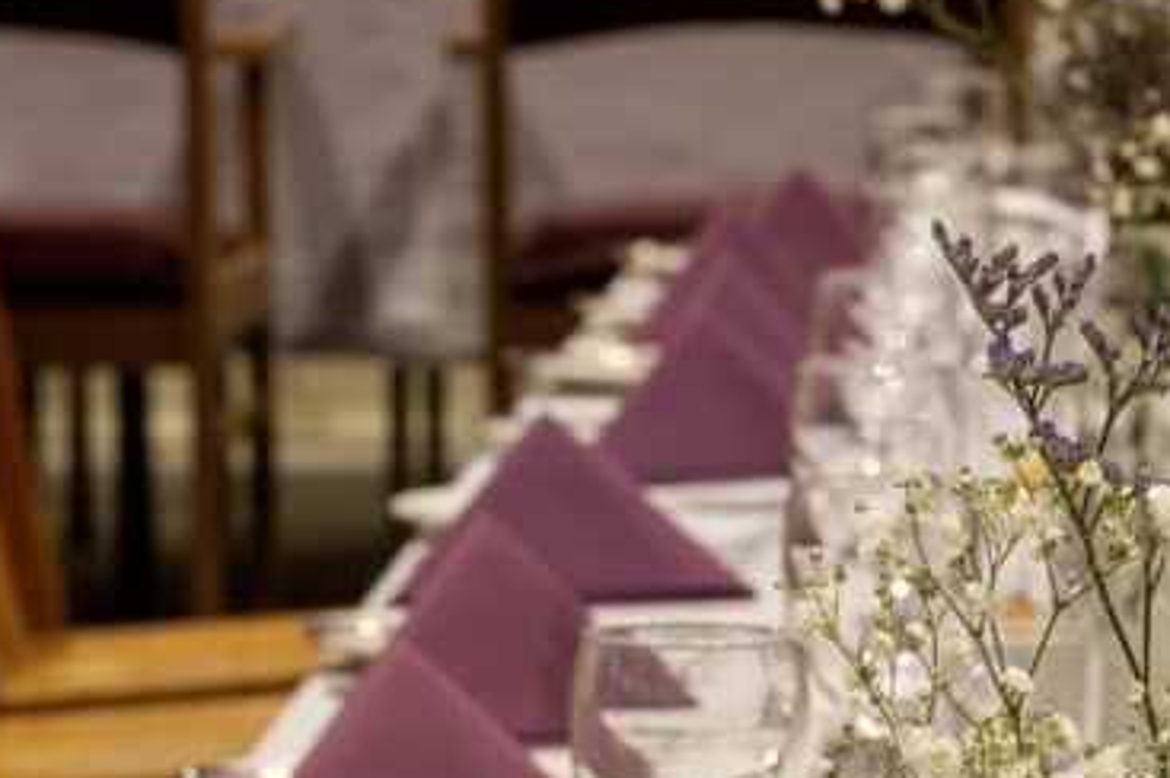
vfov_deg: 5.3
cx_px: 1020
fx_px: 8312
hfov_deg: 8.0
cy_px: 792
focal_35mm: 256
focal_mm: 87
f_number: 11
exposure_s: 1/1.25
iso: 200
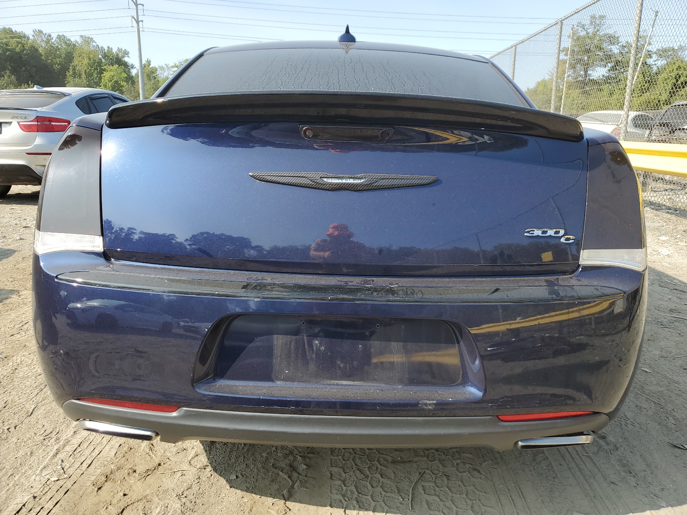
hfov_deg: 67.3
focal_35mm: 26
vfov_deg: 53.1
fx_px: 516
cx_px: 344
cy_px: 258
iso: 50
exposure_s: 1/1250
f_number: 1.5
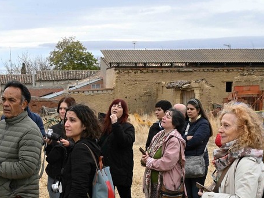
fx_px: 770
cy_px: 165
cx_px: 88
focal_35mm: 101
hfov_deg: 19.4
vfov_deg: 14.6
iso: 1600
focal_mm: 48
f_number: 18
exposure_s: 1/250
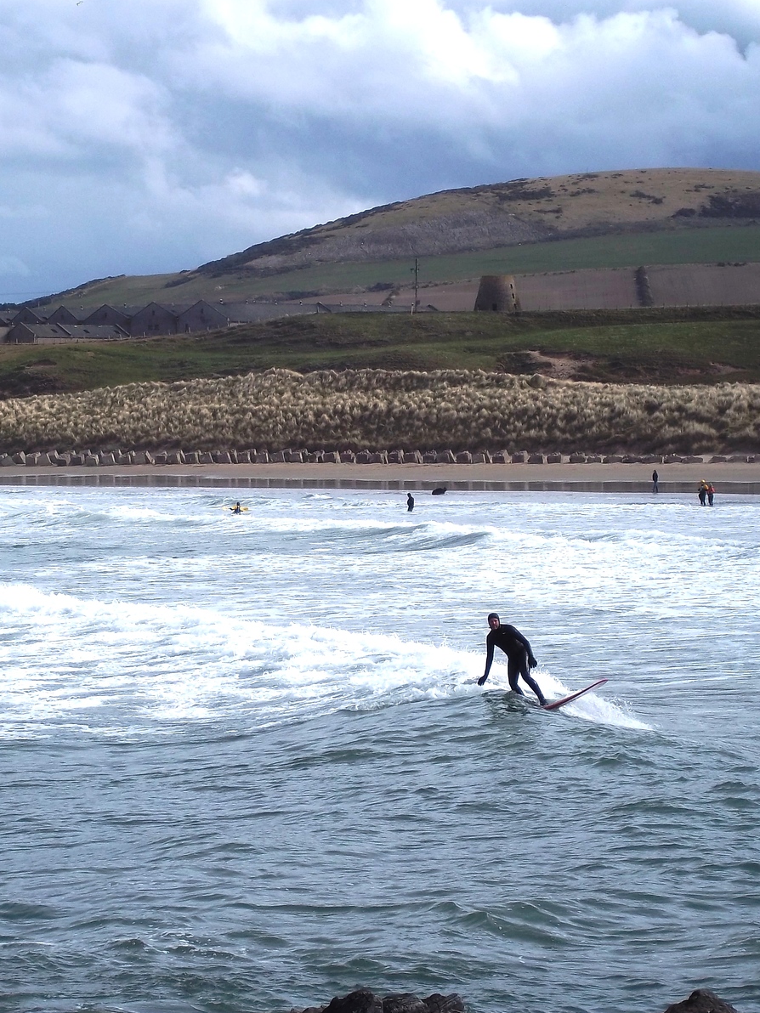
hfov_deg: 10.2
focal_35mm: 145
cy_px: 506
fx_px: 4245
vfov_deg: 13.6
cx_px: 292
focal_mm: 19.5
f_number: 5.6
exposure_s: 1/640
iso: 80
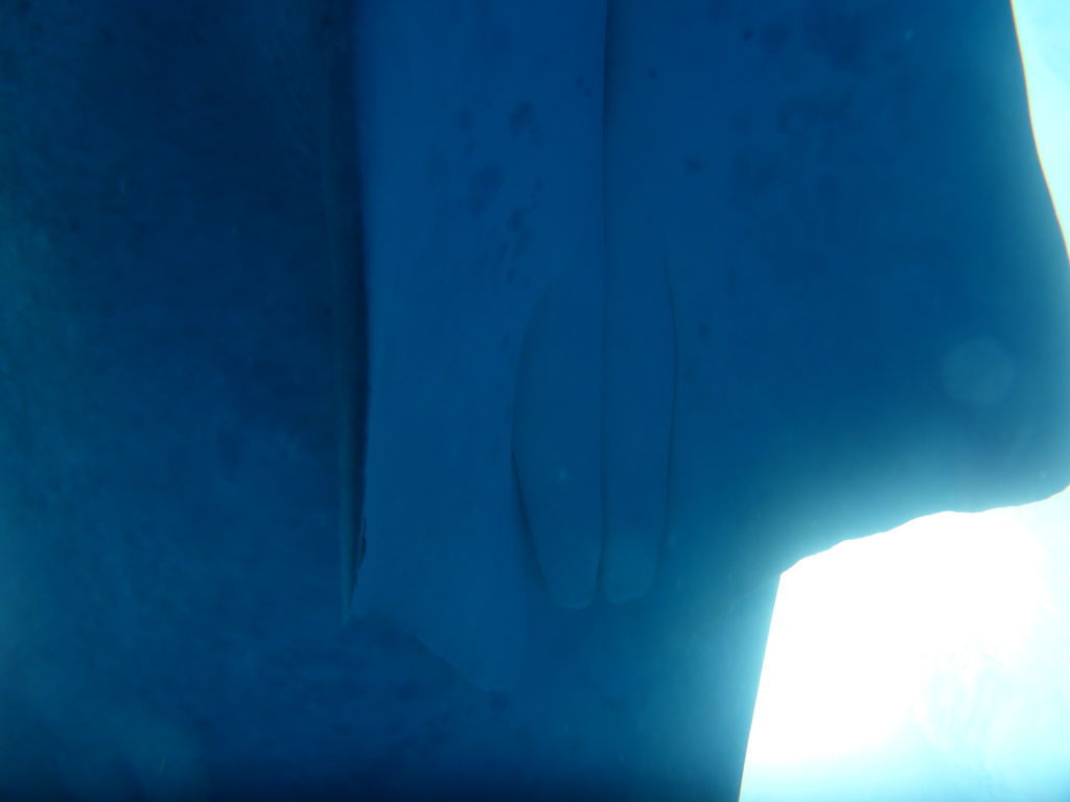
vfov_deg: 49.7
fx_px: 865
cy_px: 401
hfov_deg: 63.4
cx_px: 535
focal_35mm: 28
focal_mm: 4.9
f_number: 3.3
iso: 100
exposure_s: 1/500
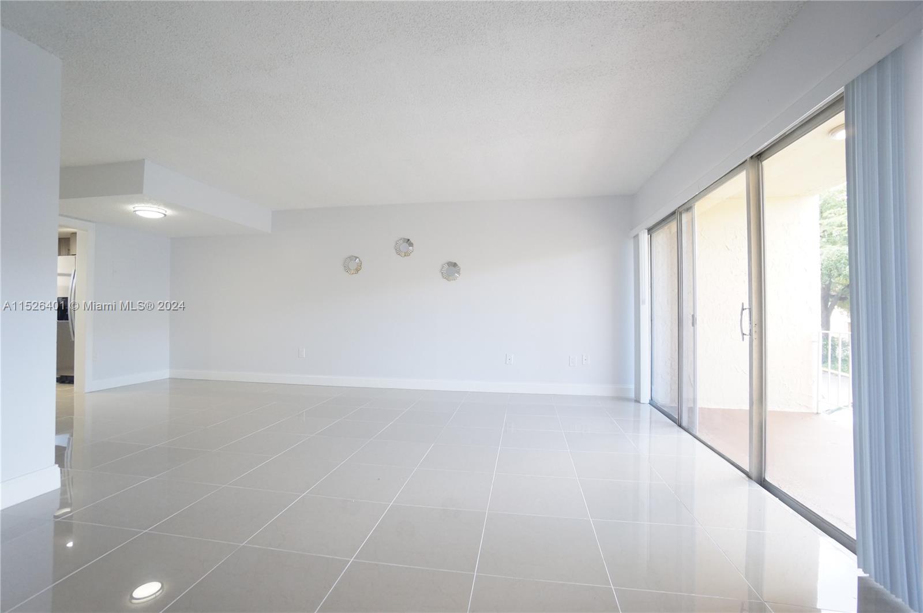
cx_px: 462
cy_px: 306
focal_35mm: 15
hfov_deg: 100.5
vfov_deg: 77.2
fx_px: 384
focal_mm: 10
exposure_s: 1/160
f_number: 4
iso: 1000
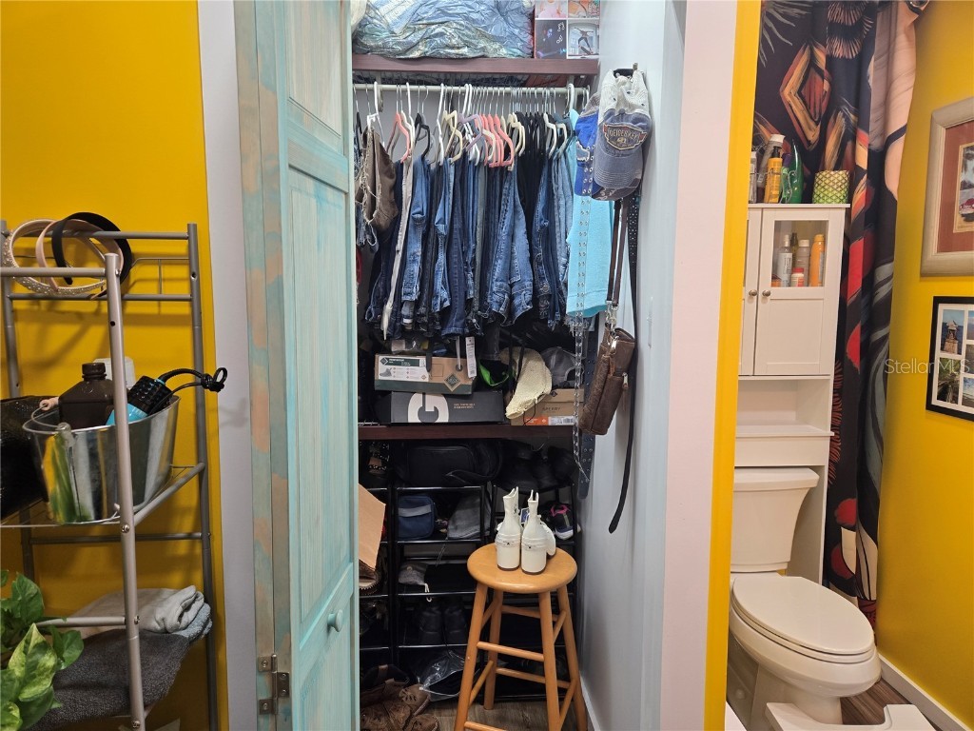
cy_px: 366
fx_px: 647
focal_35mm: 23
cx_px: 487
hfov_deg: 73.9
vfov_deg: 58.9
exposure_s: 1/120
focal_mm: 5.4
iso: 125
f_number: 1.8
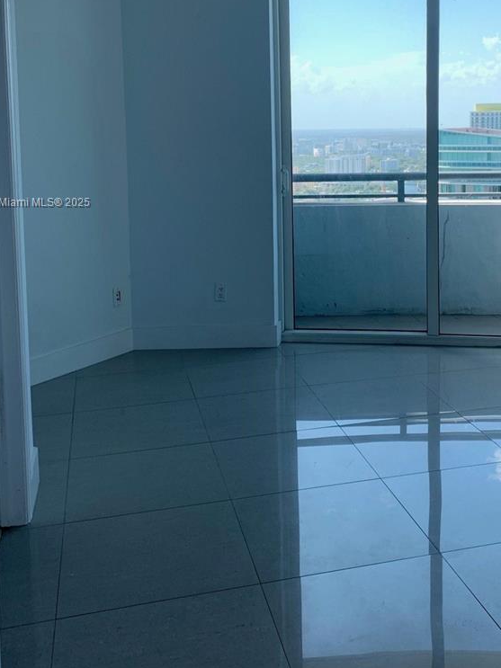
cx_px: 330
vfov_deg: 43.9
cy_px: 203
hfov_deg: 34.1
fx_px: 811
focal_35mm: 42
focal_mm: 4.25
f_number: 1.8
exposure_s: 1/170
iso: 25
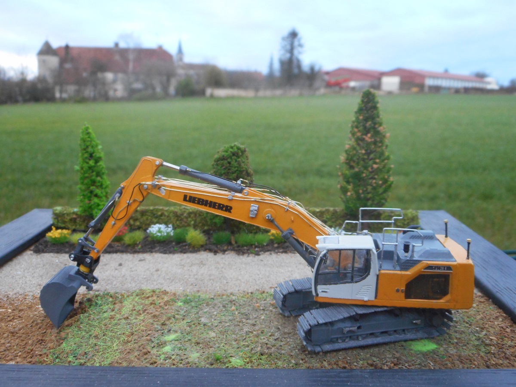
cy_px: 194
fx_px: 507
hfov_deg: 54.0
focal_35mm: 34
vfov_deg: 41.8
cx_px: 258
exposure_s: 1/30
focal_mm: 6
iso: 360
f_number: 4.2
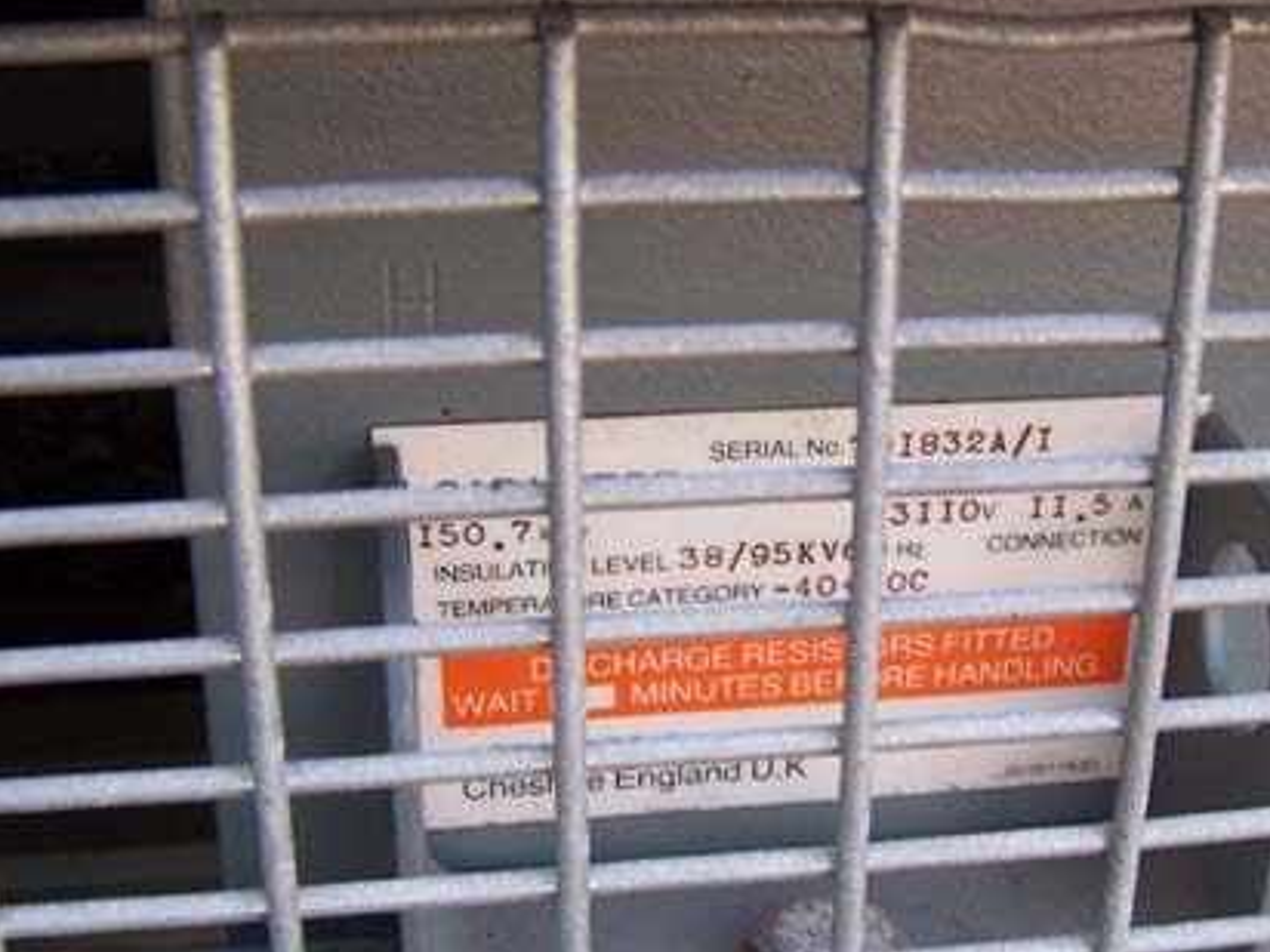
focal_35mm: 59
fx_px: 2165
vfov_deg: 24.8
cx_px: 832
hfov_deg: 32.5
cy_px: 515
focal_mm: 6.3
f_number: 2.8
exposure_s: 1/60
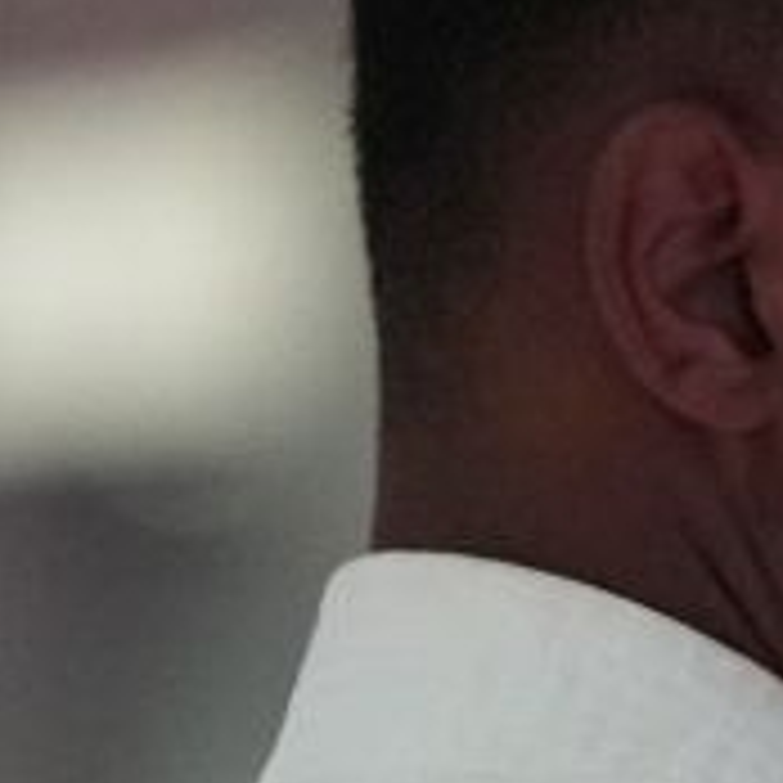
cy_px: 1611
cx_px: 1814
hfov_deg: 1.3
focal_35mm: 1327
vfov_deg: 1.3
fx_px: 33959
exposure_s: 1/500
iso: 6400
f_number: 2.8
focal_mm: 151
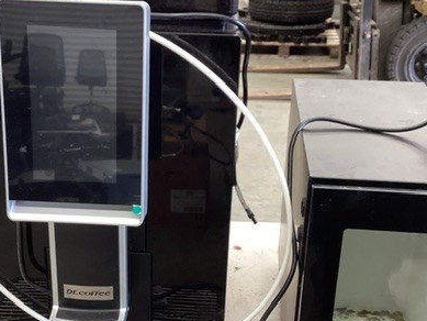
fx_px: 629
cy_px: 186
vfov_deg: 28.5
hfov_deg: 37.4
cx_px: 181
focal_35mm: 51
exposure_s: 1/50
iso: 125
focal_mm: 3.3
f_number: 2.4
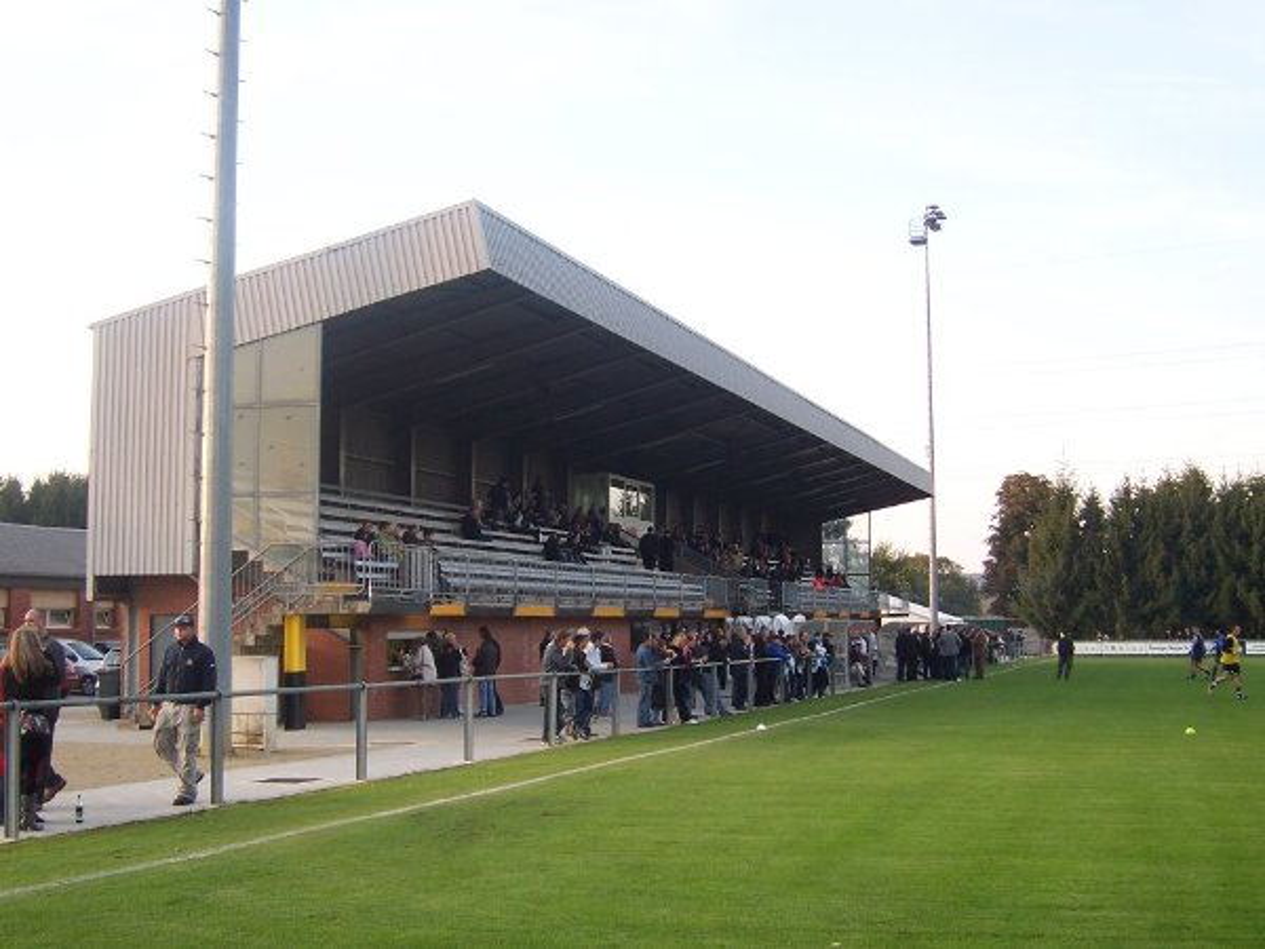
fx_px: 1608
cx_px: 632
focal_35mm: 44
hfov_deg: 42.9
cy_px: 474
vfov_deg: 32.9
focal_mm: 7.3
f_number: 3.3
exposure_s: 1/90
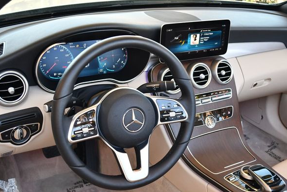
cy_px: 102
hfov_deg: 41.1
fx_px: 383
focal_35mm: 48
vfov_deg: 28.1
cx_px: 148
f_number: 3.8
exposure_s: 1/250
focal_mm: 22
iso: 720
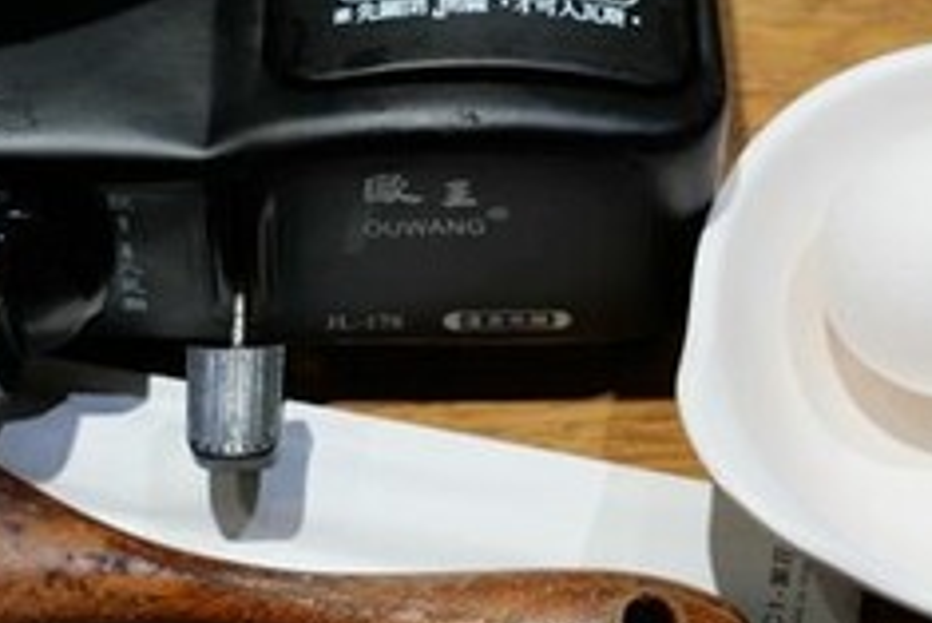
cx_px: 516
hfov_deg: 18.2
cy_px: -258
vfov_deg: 11.8
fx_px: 2901
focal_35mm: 112
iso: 400
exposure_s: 1/40
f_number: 4
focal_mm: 31
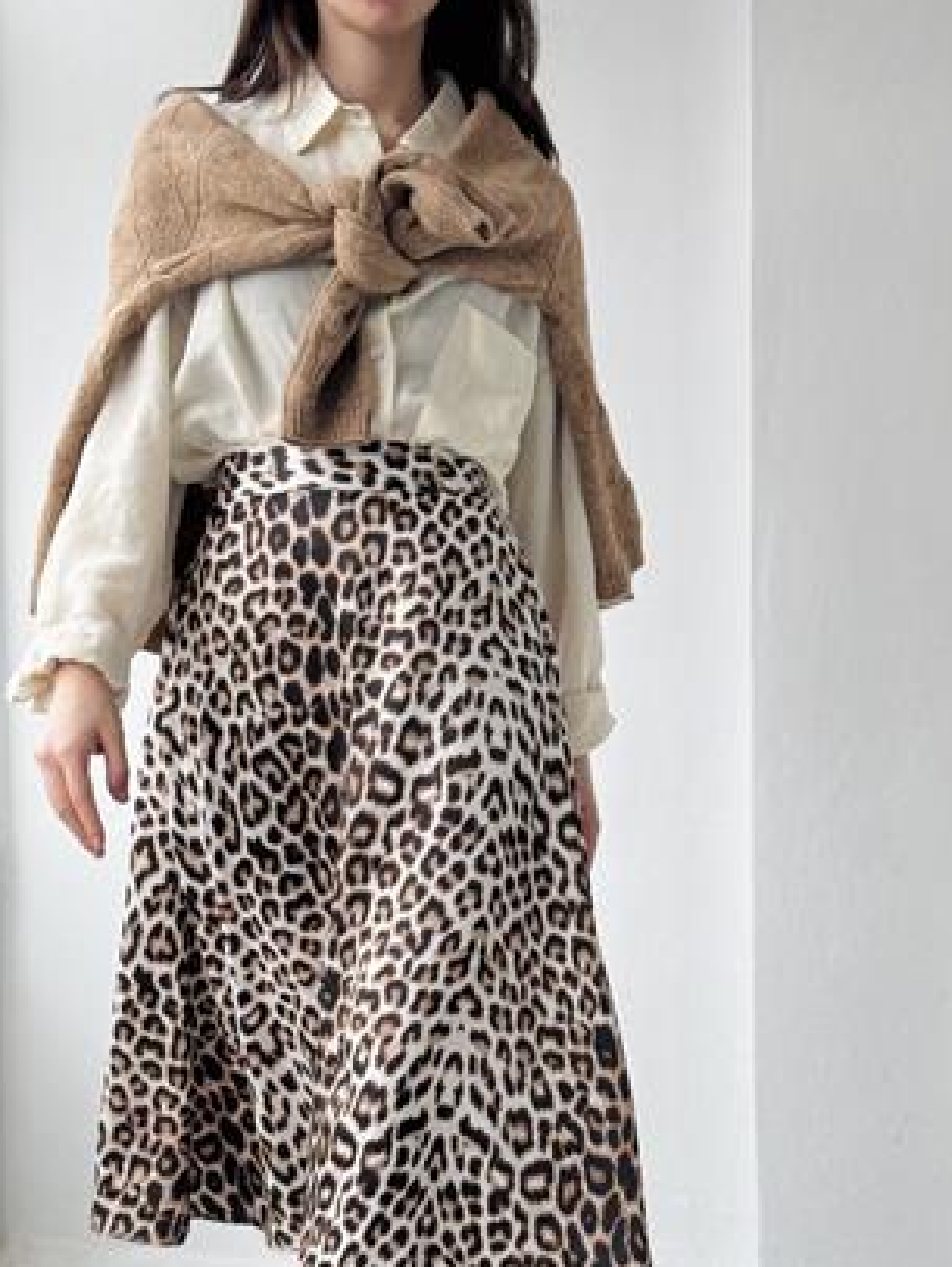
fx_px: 2308
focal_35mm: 63
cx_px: 559
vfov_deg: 30.6
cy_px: 766
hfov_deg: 23.3
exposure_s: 1/168
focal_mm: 6.76
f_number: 1.78
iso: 64
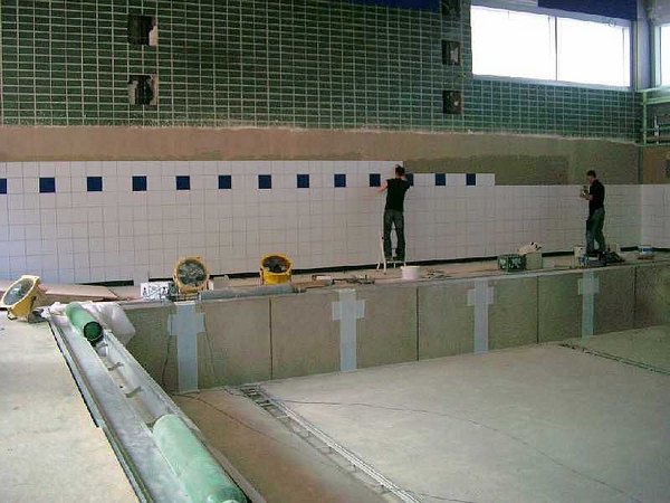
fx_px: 716
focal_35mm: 37
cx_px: 335
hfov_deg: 50.1
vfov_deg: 38.7
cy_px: 252
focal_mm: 7.6
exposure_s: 1/100
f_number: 2.6
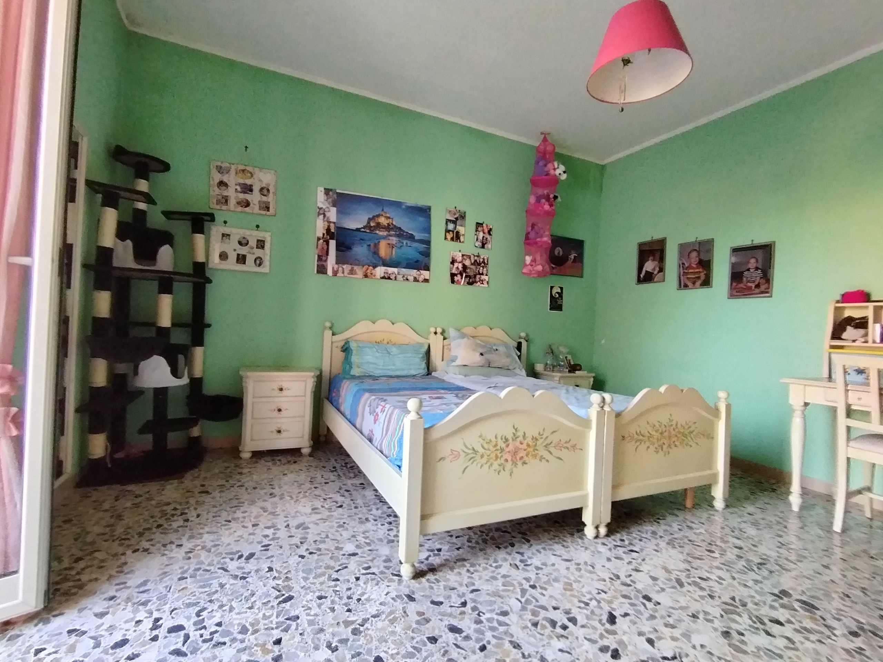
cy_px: 331
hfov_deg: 91.0
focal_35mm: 17
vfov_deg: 74.7
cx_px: 442
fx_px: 434
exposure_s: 1/33.3
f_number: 2.2
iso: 212
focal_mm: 1.42
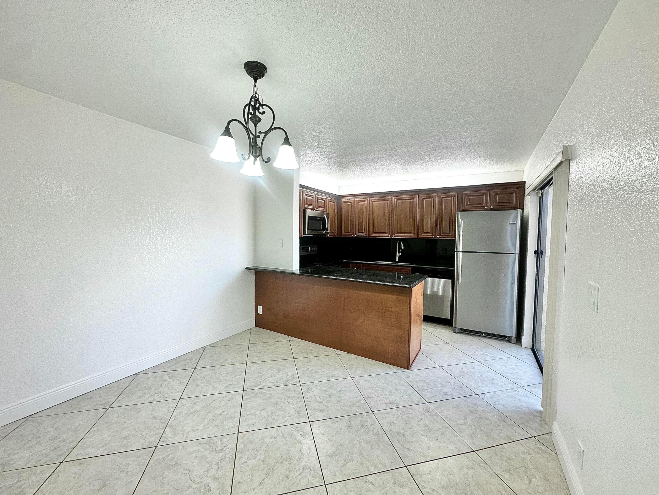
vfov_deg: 85.7
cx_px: 330
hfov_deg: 102.1
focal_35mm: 14
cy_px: 248
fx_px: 267
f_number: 2.2
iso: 125
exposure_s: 1/120
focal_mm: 2.22
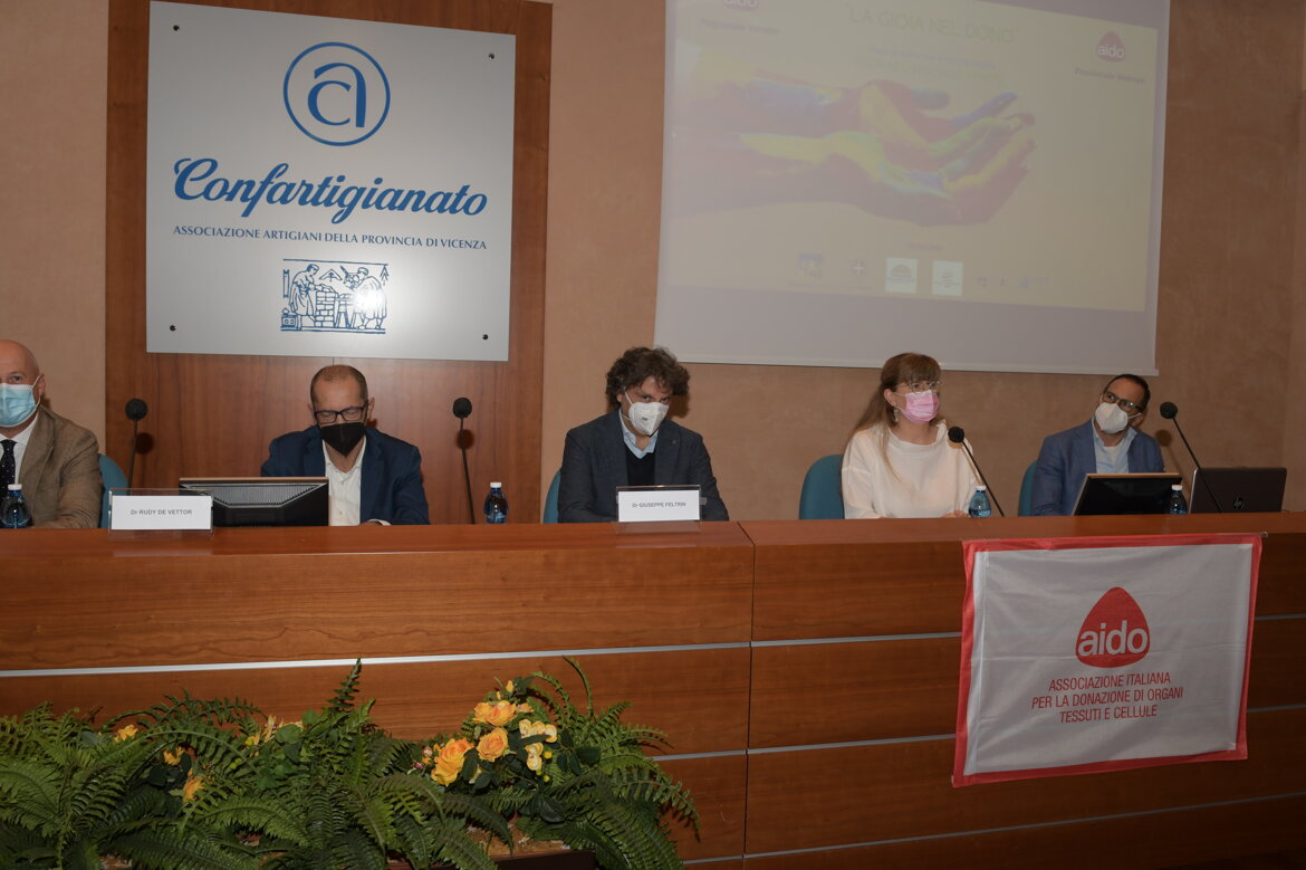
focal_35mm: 28
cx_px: 653
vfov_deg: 46.4
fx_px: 1015
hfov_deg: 65.5
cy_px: 435
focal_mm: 24
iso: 500
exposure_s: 1/60
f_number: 6.3
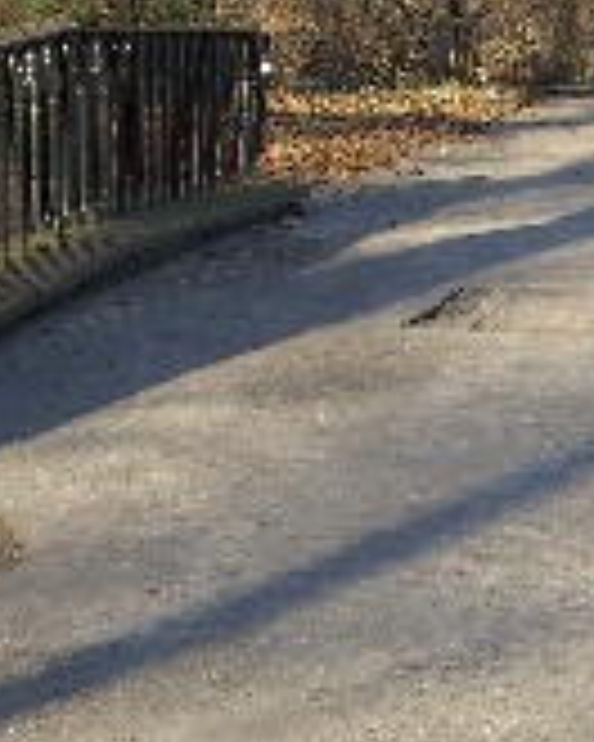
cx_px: 518
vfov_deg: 11.6
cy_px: 382
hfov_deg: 9.2
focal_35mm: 167
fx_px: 3670
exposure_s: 1/160
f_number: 3.1
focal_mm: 9.5
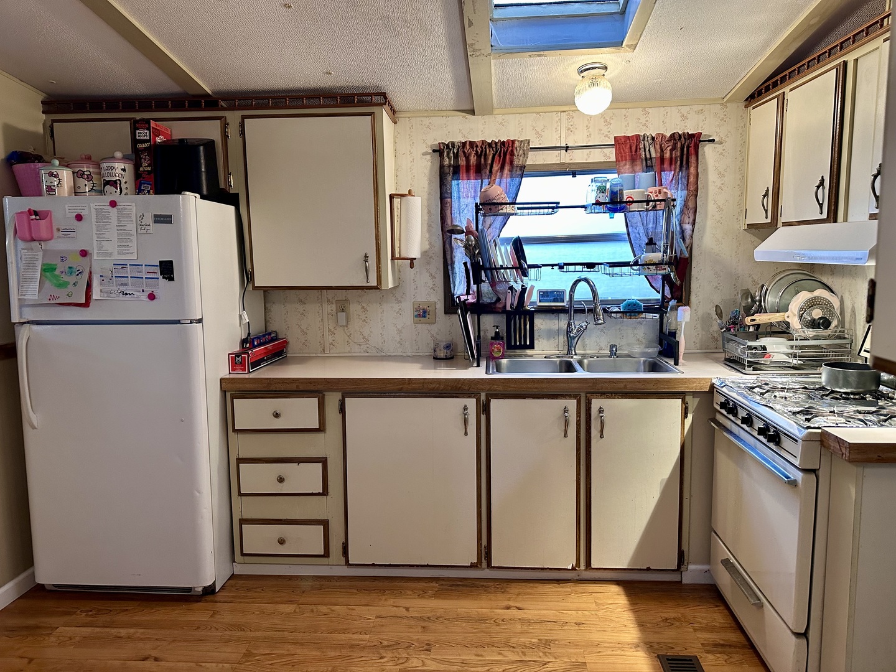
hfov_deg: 71.6
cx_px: 448
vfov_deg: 56.8
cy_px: 336
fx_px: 621
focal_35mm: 24
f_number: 1.78
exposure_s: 1/60
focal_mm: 6.86
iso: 250
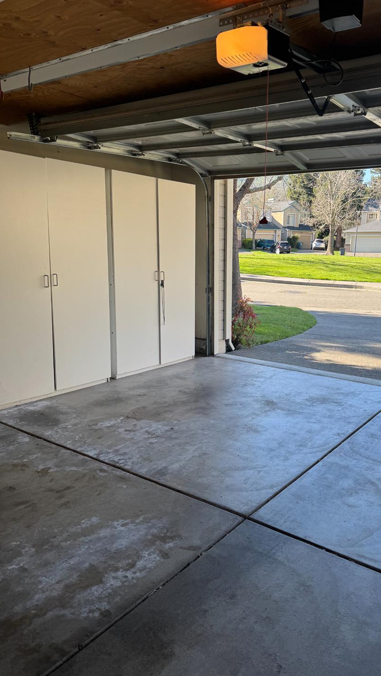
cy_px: 347
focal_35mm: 27
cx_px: 244
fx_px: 485
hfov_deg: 42.5
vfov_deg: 69.8
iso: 80
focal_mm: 6.76
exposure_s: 1/345
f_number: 1.78
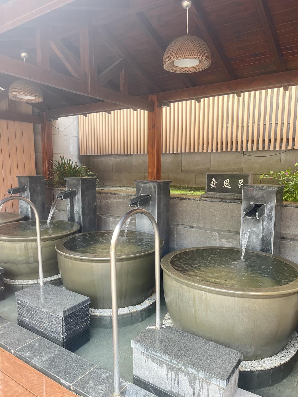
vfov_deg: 67.3
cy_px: 198
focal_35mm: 26
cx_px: 149
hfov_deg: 53.1
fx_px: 298
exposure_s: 1/118
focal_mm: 5.1
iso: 125
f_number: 1.6
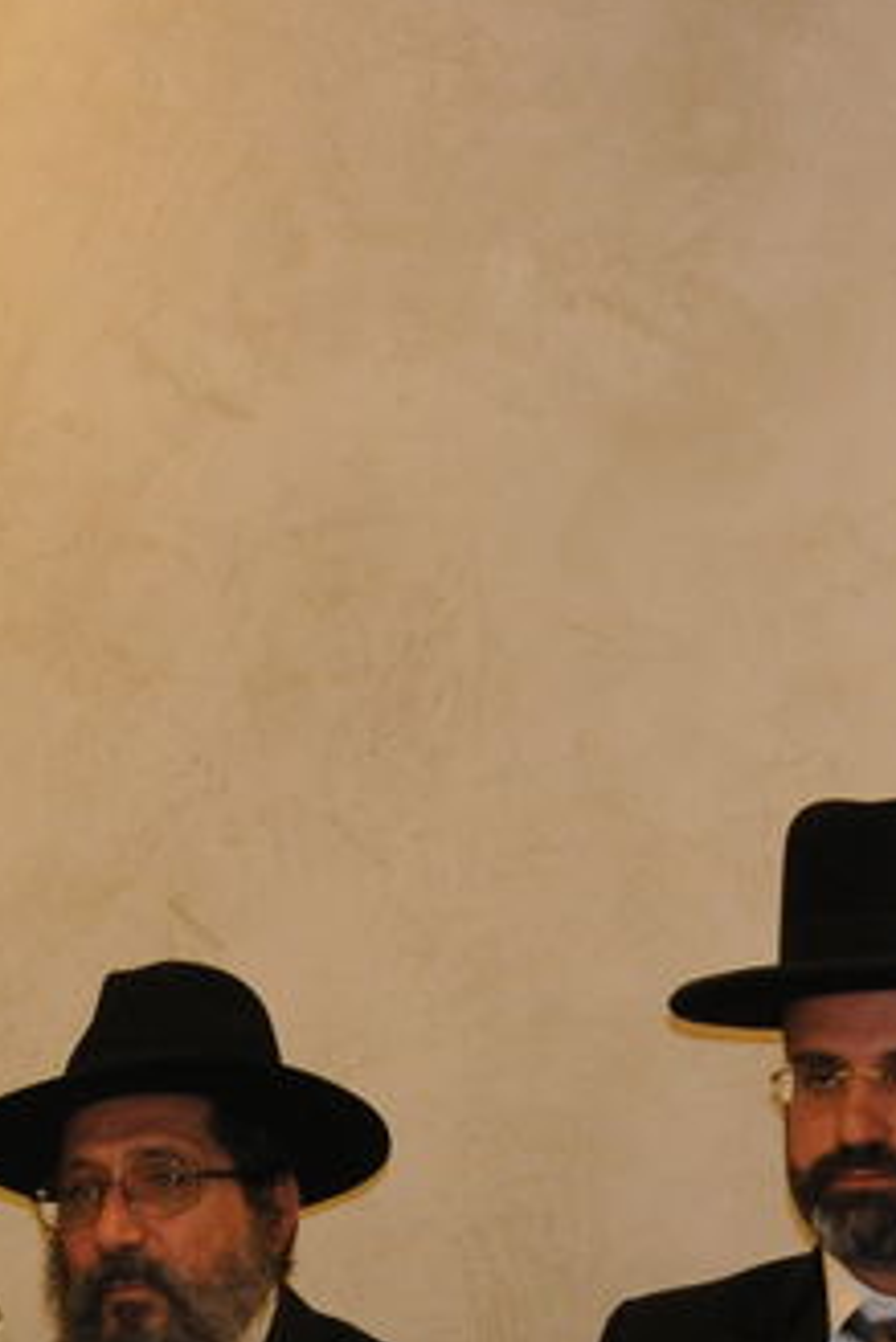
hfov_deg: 8.3
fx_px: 6190
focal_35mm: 166
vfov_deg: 12.2
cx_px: 151
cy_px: 1418
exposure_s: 1/60
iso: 400
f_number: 4
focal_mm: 26
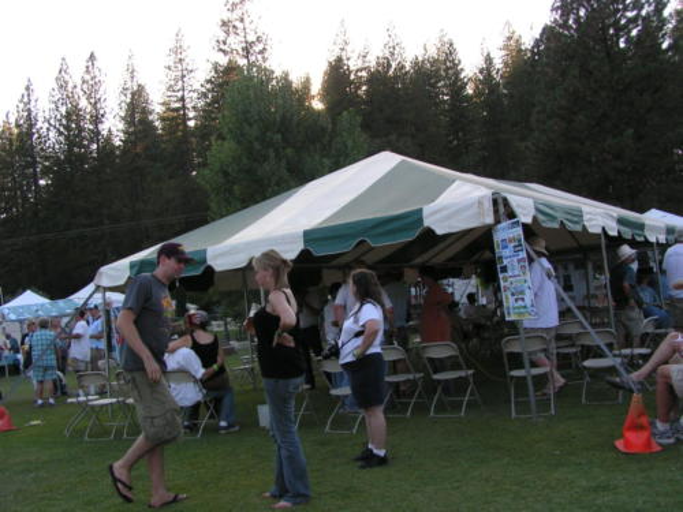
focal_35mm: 38
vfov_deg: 37.7
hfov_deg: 49.0
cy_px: 256
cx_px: 342
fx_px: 750
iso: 50
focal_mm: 5.8
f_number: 5.6
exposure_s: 1/60
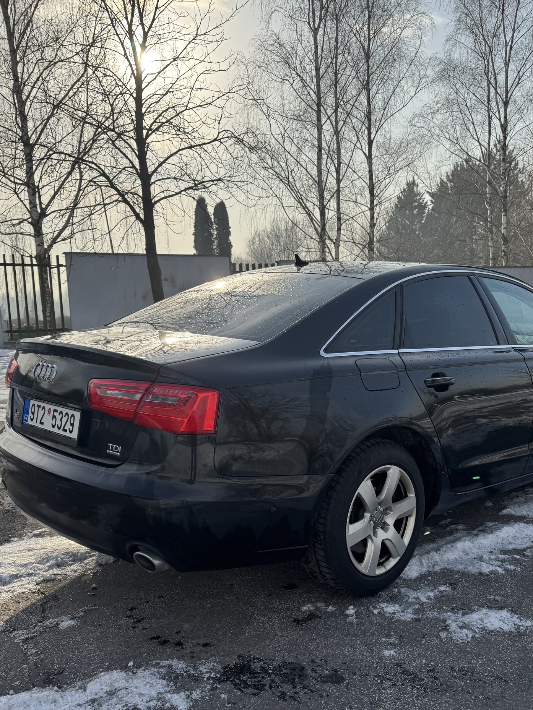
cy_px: 406
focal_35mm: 31
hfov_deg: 45.2
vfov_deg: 58.1
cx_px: 322
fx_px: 636
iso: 80
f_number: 1.78
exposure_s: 1/5348
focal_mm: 6.76
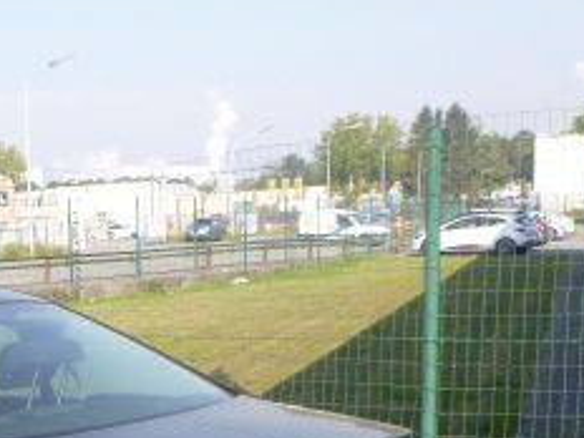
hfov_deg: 24.4
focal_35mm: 69
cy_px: 493
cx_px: -189
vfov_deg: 20.2
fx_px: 1164
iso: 100
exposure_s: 1/320
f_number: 3.9
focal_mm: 4.5
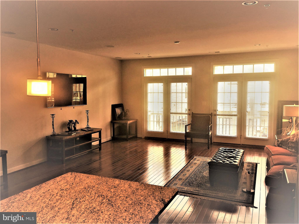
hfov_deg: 61.7
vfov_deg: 48.2
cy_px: 112
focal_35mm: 29
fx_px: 250
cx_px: 150
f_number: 2.2
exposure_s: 1/60
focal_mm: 4.15
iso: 32
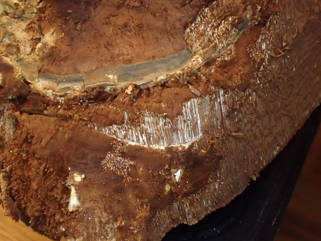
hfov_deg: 60.0
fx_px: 278
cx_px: 160
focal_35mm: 30
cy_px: 120
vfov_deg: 46.8
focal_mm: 5.5
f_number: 3.2
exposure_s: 1/25
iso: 1600
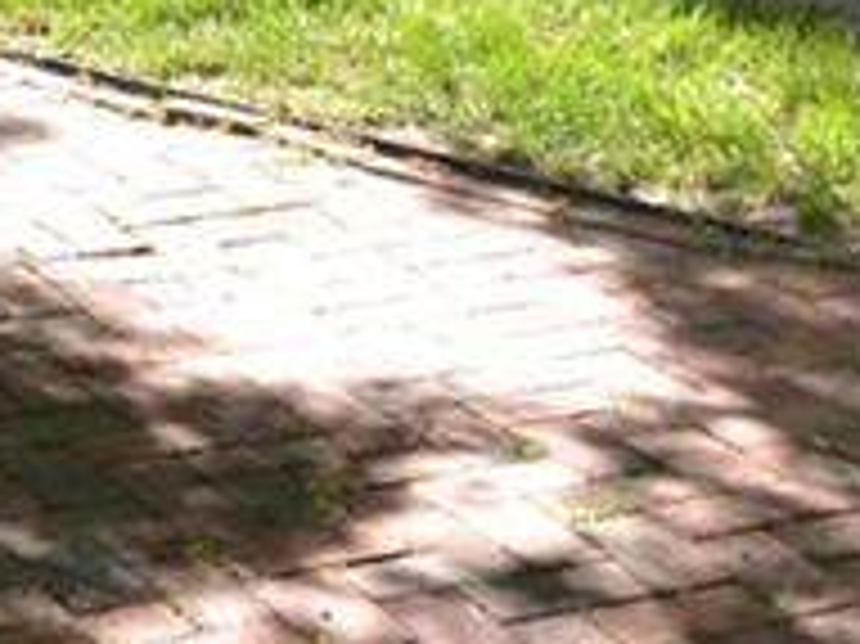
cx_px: 23
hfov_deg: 12.6
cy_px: -811
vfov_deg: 8.8
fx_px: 3848
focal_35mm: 155
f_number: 4
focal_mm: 20
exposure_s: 1/200
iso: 100
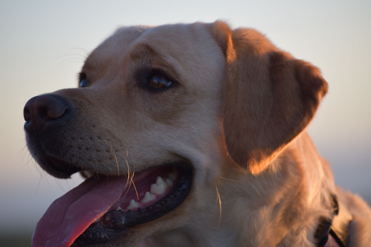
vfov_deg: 6.1
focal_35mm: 225
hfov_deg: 9.1
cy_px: 124
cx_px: 186
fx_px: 2319
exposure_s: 1/500
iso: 400
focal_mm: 150
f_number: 5
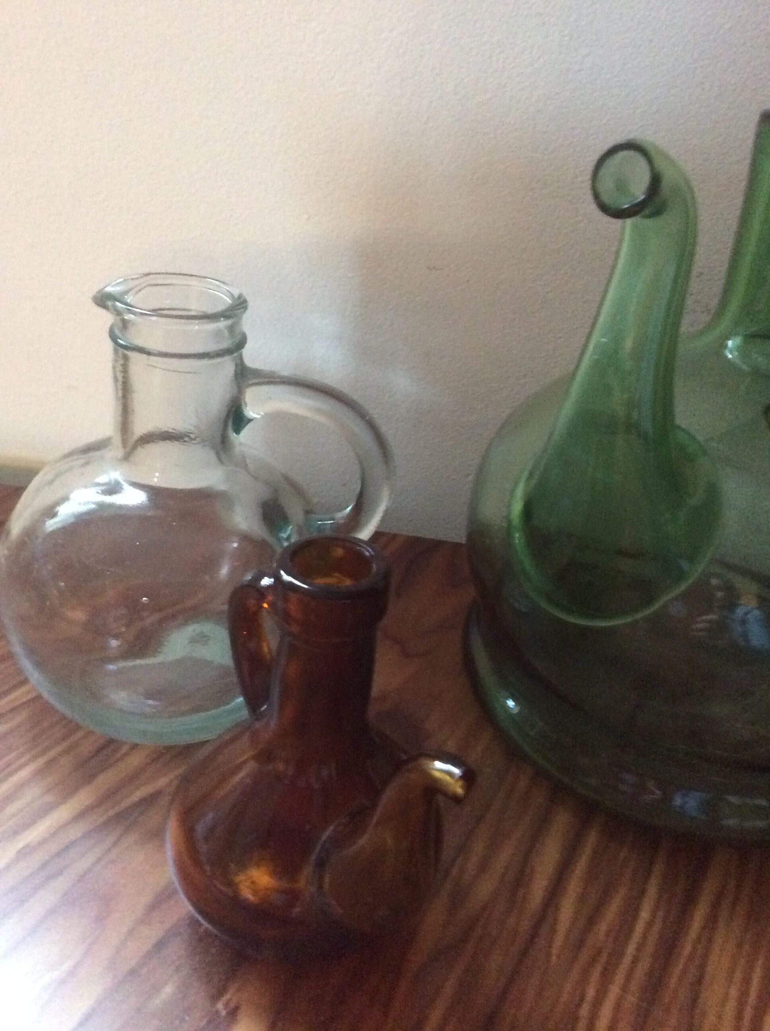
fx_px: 952
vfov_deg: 56.9
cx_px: 385
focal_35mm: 32
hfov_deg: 44.1
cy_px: 516
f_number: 2.4
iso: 640
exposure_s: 1/17
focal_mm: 3.3
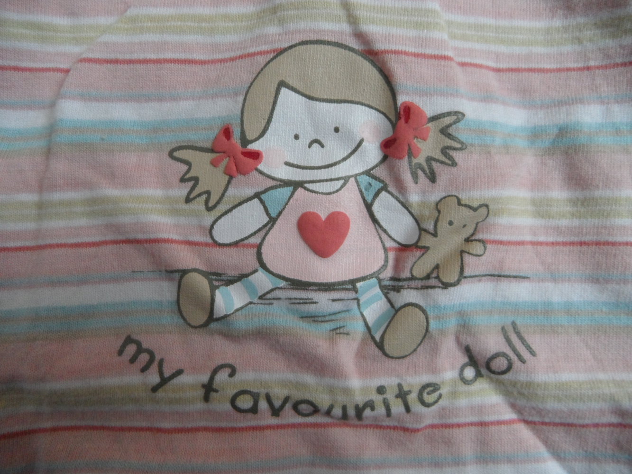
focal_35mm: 24
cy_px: 237
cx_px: 316
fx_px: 438
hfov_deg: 71.6
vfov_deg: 56.8
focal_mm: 4.1
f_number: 2.9
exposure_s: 1/30
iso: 320
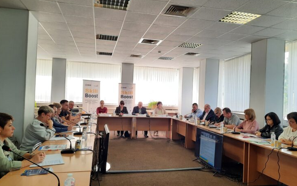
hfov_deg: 66.5
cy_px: 93
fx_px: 227
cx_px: 152
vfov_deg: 44.5
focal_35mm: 28
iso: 100
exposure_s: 1/50
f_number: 2
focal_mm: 4.6
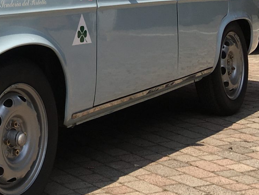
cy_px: -93
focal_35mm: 100
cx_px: -38
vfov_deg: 13.9
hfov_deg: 18.7
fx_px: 748
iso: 25
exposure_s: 1/1451
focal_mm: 4.15
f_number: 2.2
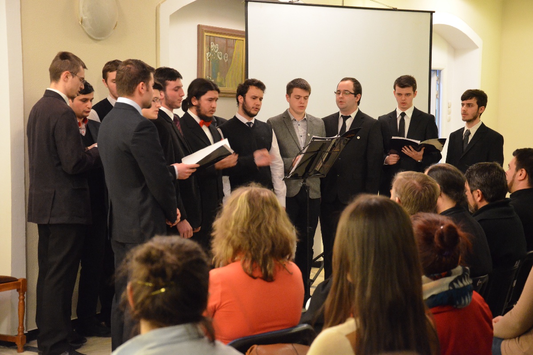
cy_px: 178
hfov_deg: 29.9
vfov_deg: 20.2
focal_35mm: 68
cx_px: 266
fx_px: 999
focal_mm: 45
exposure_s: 1/13
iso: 3200
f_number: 4.8
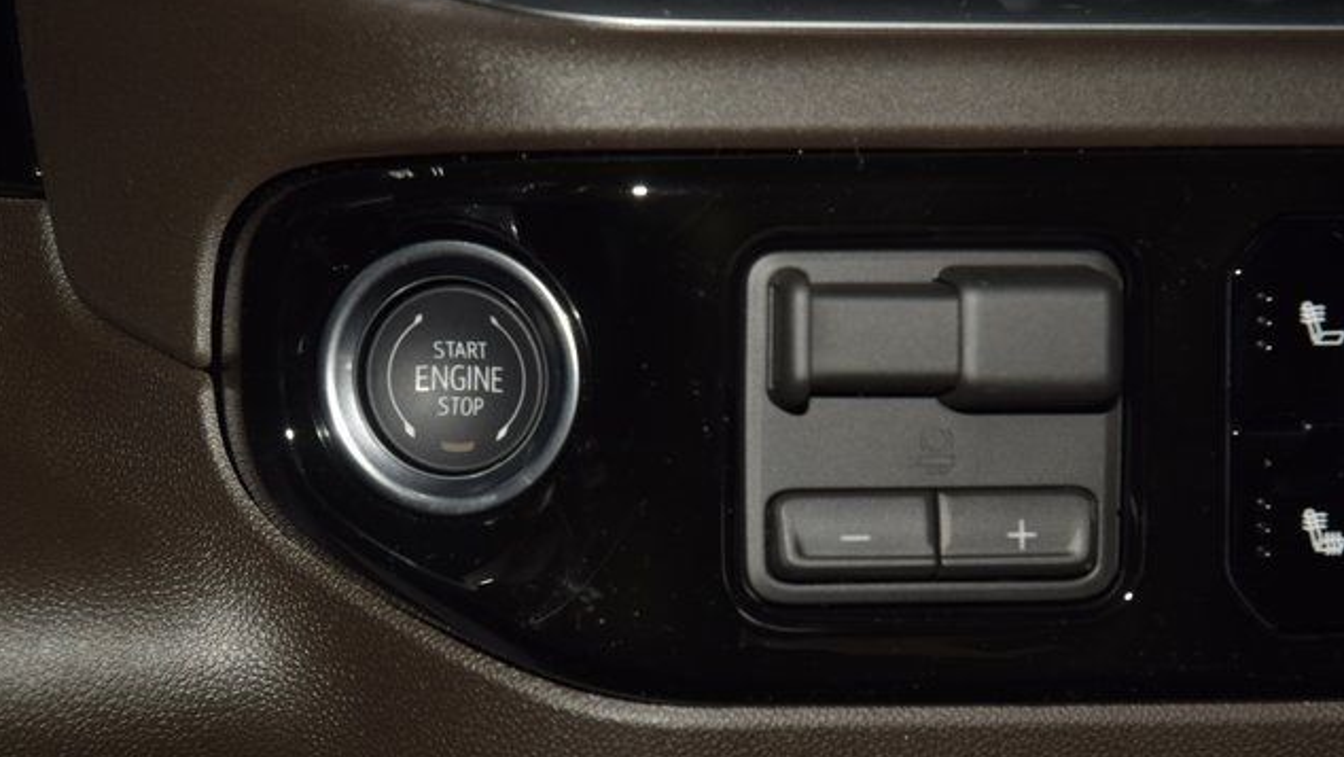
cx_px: 668
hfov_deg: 19.3
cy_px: 429
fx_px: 3957
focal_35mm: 111
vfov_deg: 10.9
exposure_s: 1/125
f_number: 8
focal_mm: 70
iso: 100
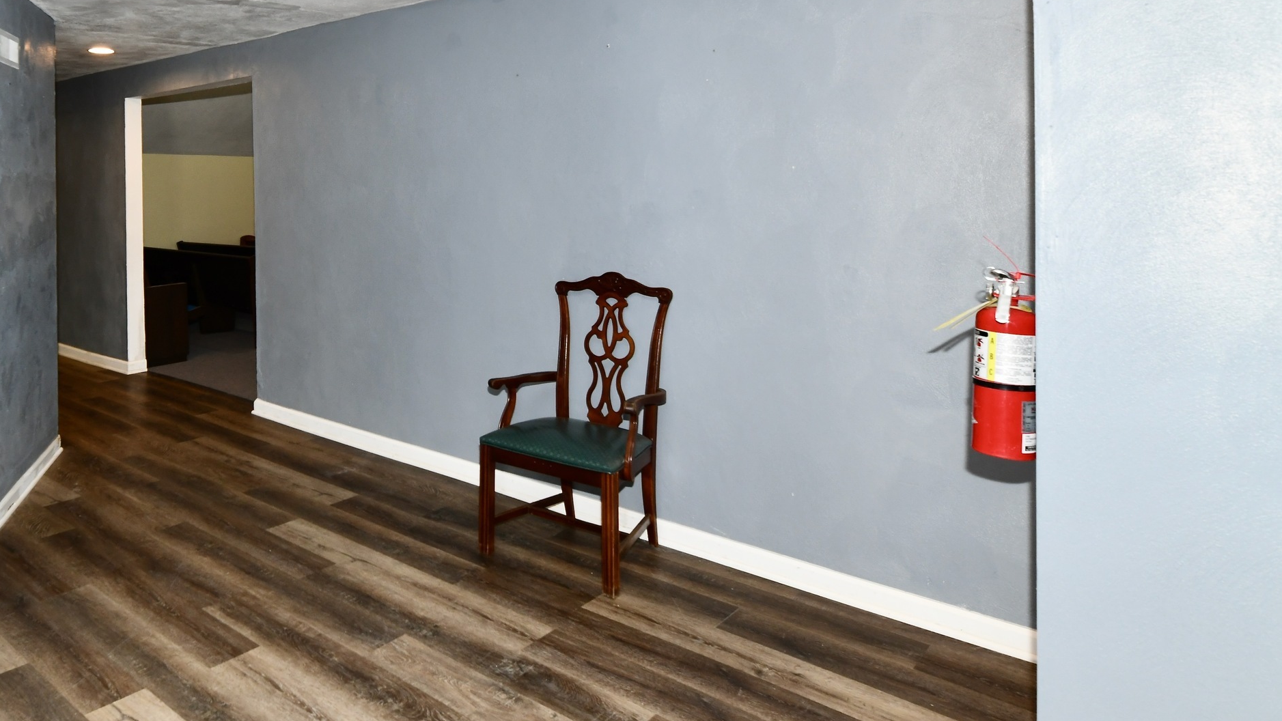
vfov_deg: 46.5
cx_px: 316
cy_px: 209
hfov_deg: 71.0
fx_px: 816
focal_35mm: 24
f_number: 6.3
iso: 640
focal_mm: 14
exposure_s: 1/60
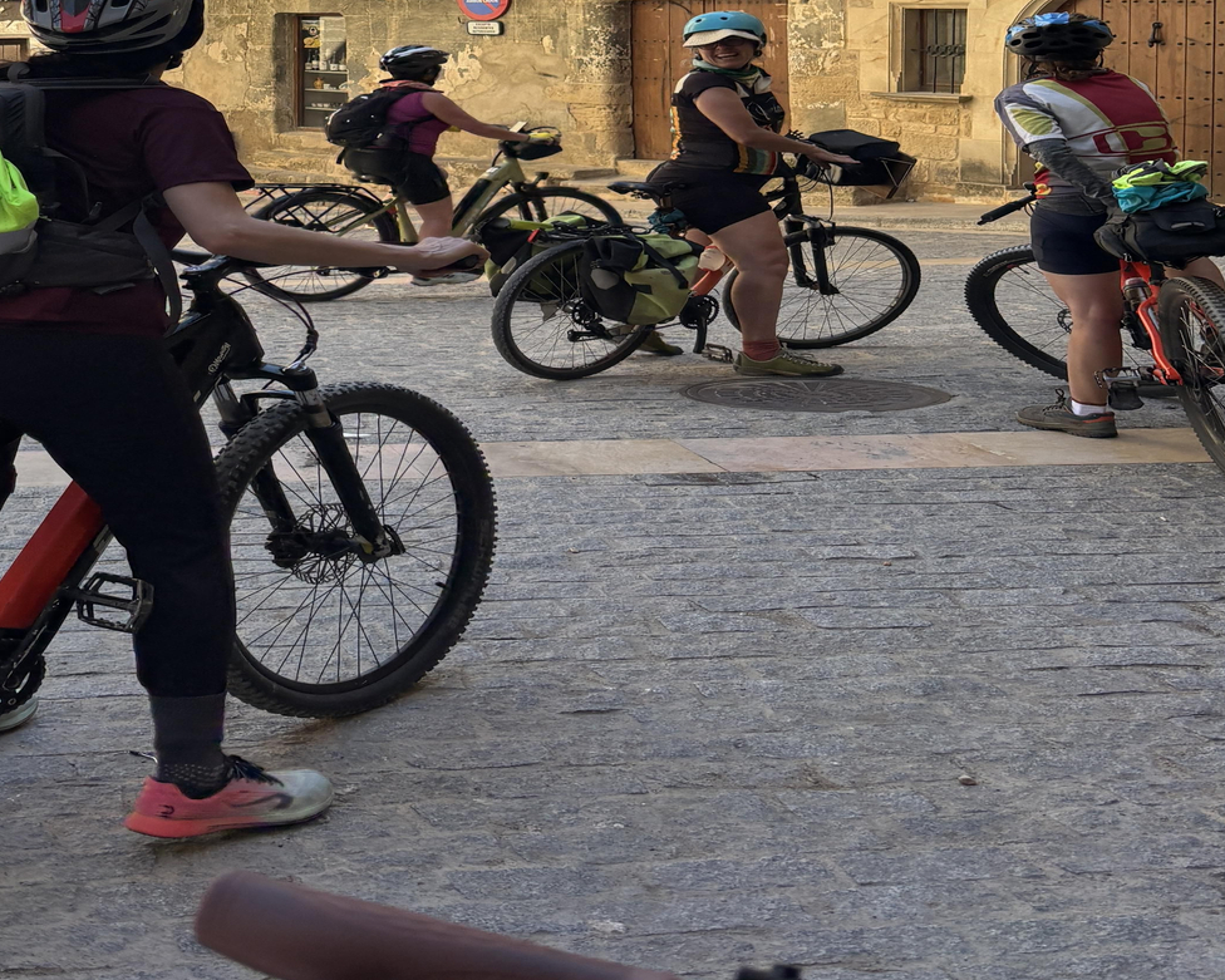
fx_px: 1885
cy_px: 58
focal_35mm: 52
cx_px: 182
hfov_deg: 34.5
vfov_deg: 27.8
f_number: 1.6
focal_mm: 5.96
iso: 50
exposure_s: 1/1092
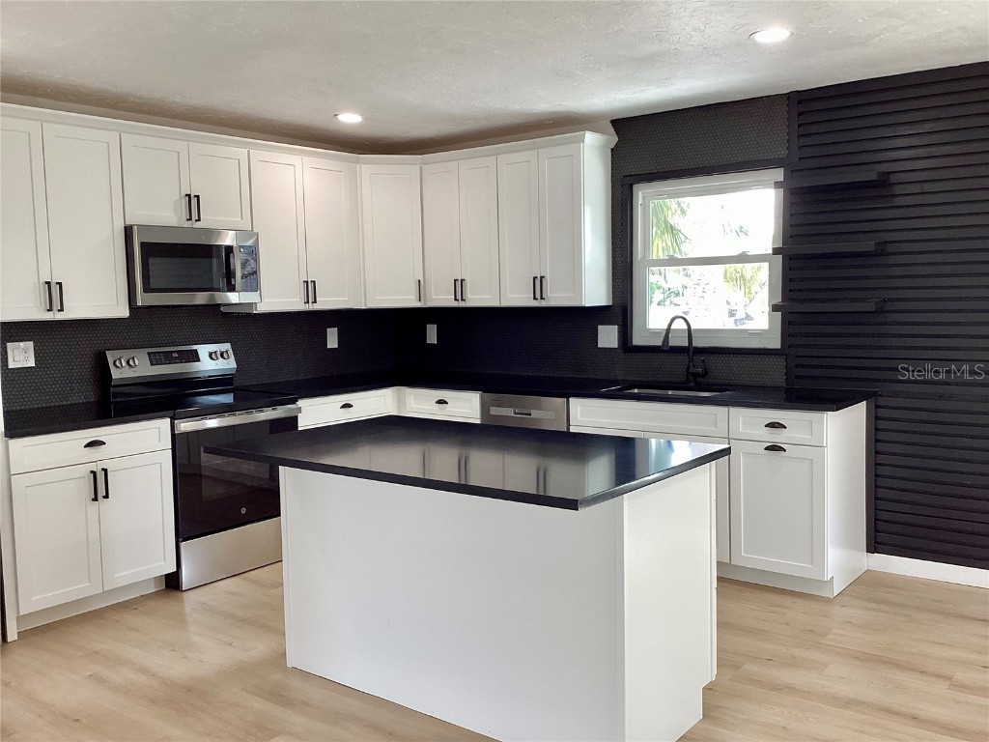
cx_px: 494
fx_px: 886
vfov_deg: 45.4
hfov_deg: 58.4
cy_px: 371
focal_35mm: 31
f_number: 2.4
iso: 50
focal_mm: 3.3
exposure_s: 1/60
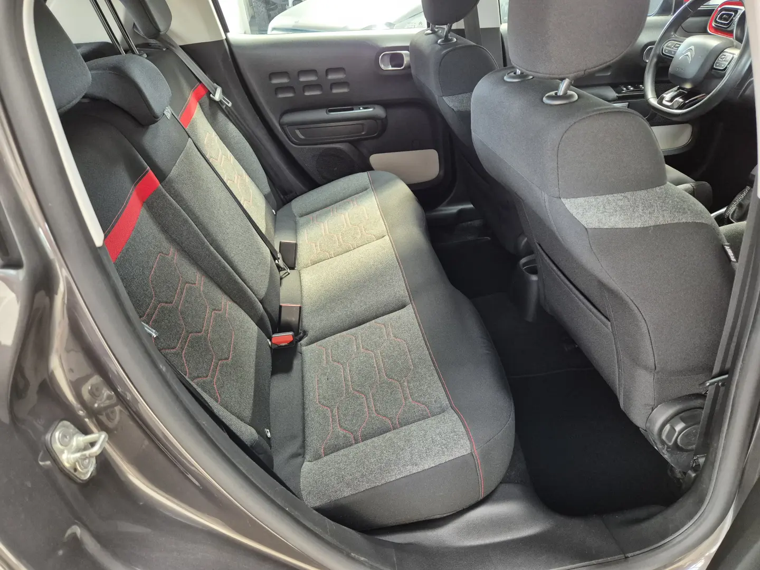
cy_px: 285
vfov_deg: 58.9
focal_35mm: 23
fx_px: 505
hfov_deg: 73.9
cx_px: 380
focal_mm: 5.4
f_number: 1.8
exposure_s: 1/100
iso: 800
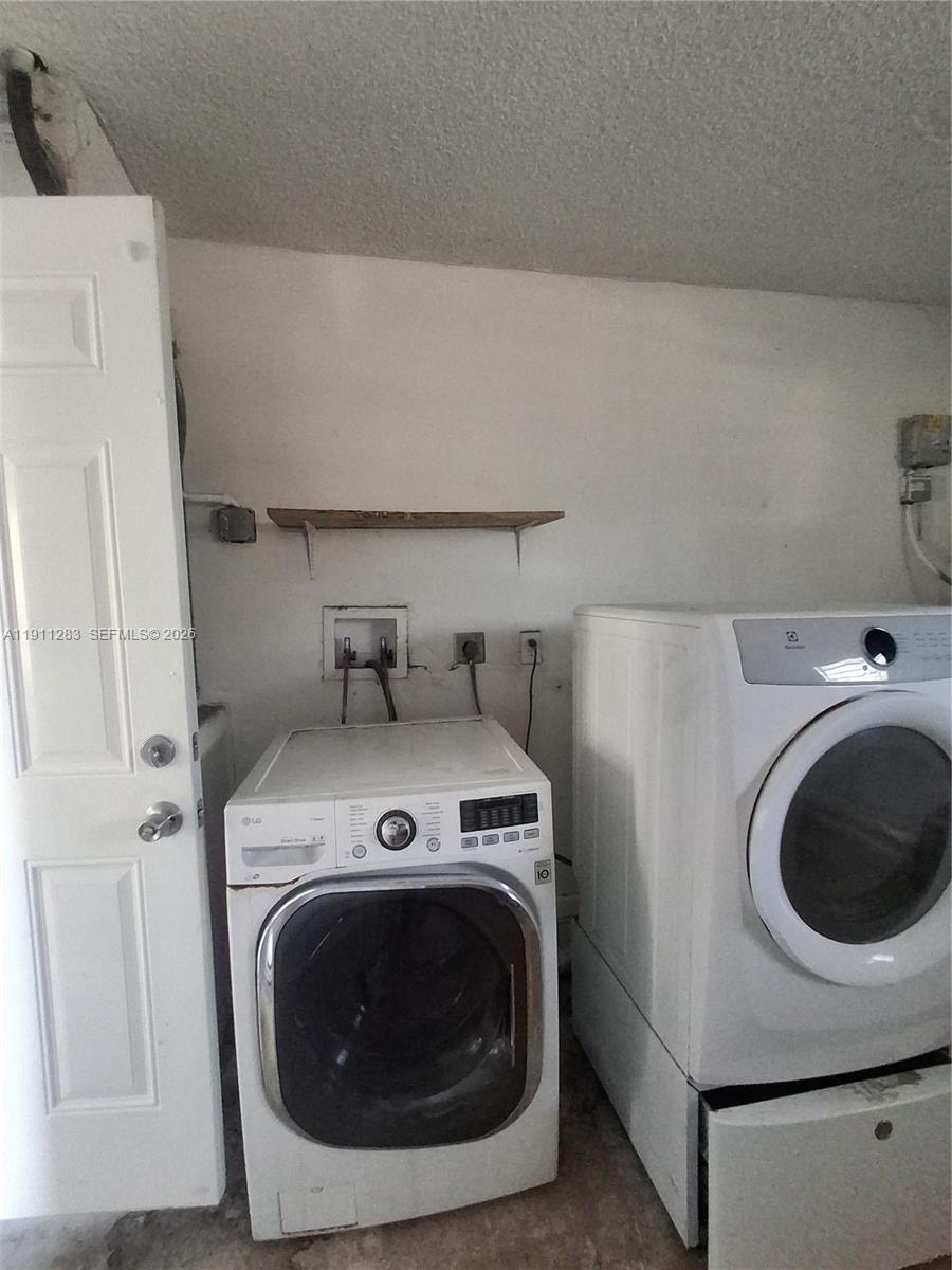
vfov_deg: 94.5
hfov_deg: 78.1
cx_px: 476
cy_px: 635
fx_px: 587
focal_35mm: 16
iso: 250
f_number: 2.2
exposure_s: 1/40
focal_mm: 1.64
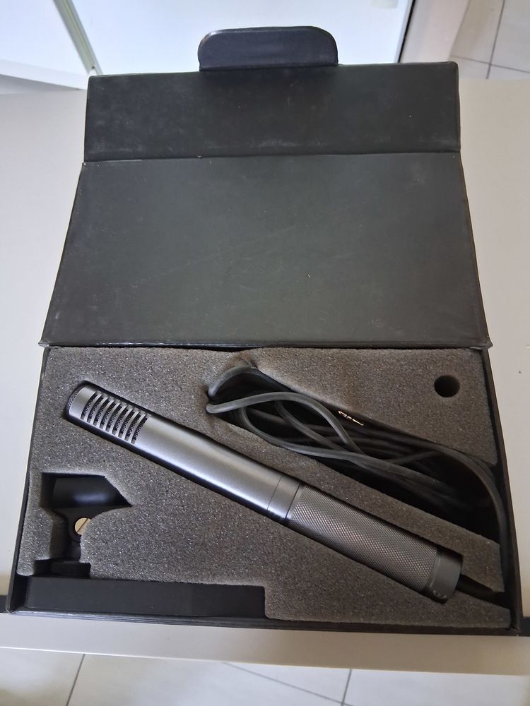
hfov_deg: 53.1
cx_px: 265
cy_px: 353
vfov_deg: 67.3
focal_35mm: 26
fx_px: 531
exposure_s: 1/25
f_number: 1.8
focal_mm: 3.98
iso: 500
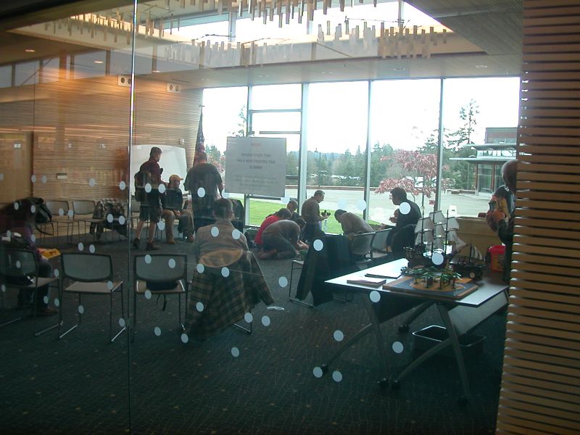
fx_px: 620
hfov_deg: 50.1
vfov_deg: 38.7
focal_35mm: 37
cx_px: 290
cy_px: 218
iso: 100
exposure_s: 1/60.5
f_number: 2.7
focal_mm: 5.6
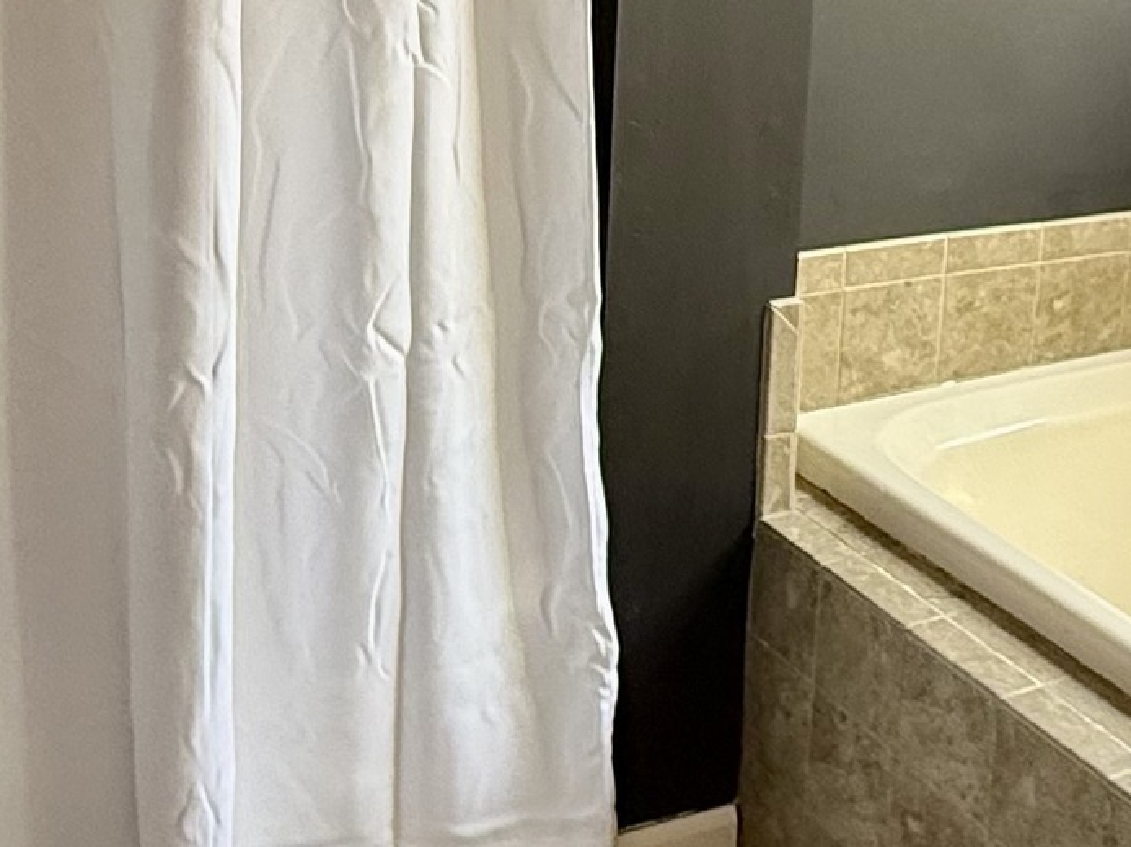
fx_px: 2025
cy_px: 117
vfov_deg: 23.1
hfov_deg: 31.2
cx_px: 647
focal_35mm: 62
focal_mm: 2.22
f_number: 2.2
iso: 200
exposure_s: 1/99
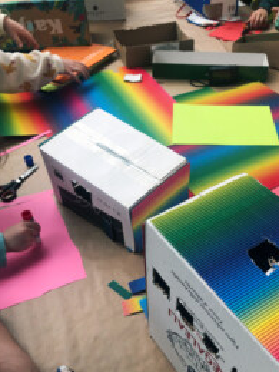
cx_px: 174
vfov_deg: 48.1
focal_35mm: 38
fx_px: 408
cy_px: 250
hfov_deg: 37.5
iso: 50
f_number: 1.8
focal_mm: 3.99
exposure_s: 1/120
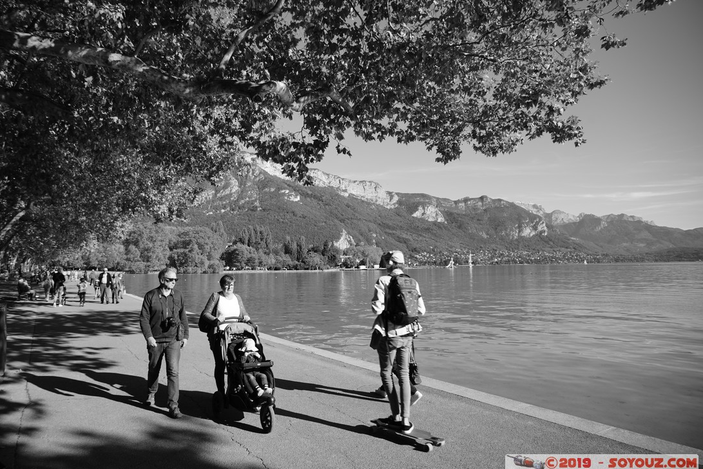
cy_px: 218
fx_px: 430
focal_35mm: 22
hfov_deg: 78.4
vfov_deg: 57.2
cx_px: 317
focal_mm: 20
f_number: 7.1
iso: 100
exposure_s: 1/200
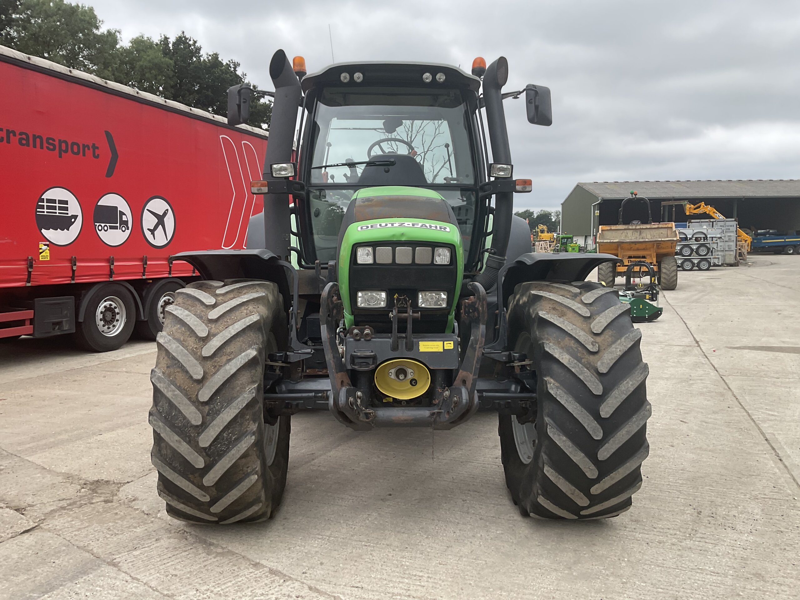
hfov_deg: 61.7
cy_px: 300
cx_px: 400
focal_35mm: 29
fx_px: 670
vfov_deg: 48.2
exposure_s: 1/540
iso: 16
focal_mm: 3
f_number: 1.8
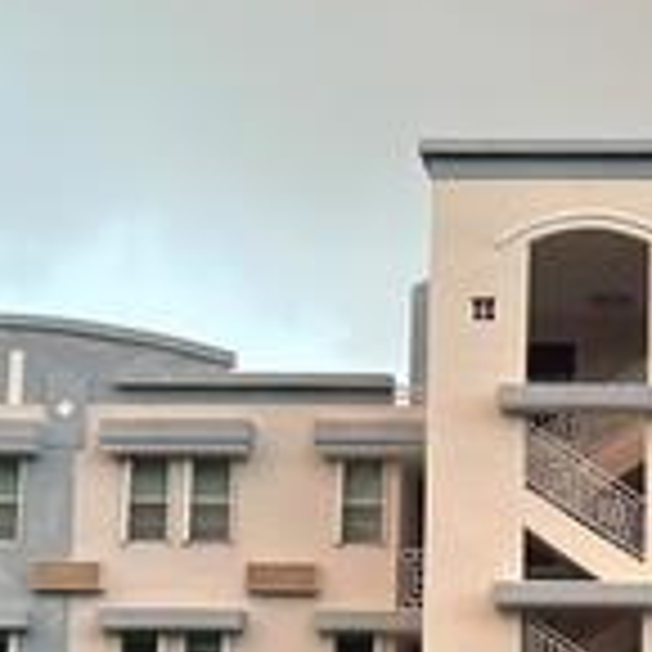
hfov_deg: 20.8
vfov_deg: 20.9
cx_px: 719
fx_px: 1683
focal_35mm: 79
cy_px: 713
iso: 80
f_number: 1.6
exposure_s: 1/122
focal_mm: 5.96
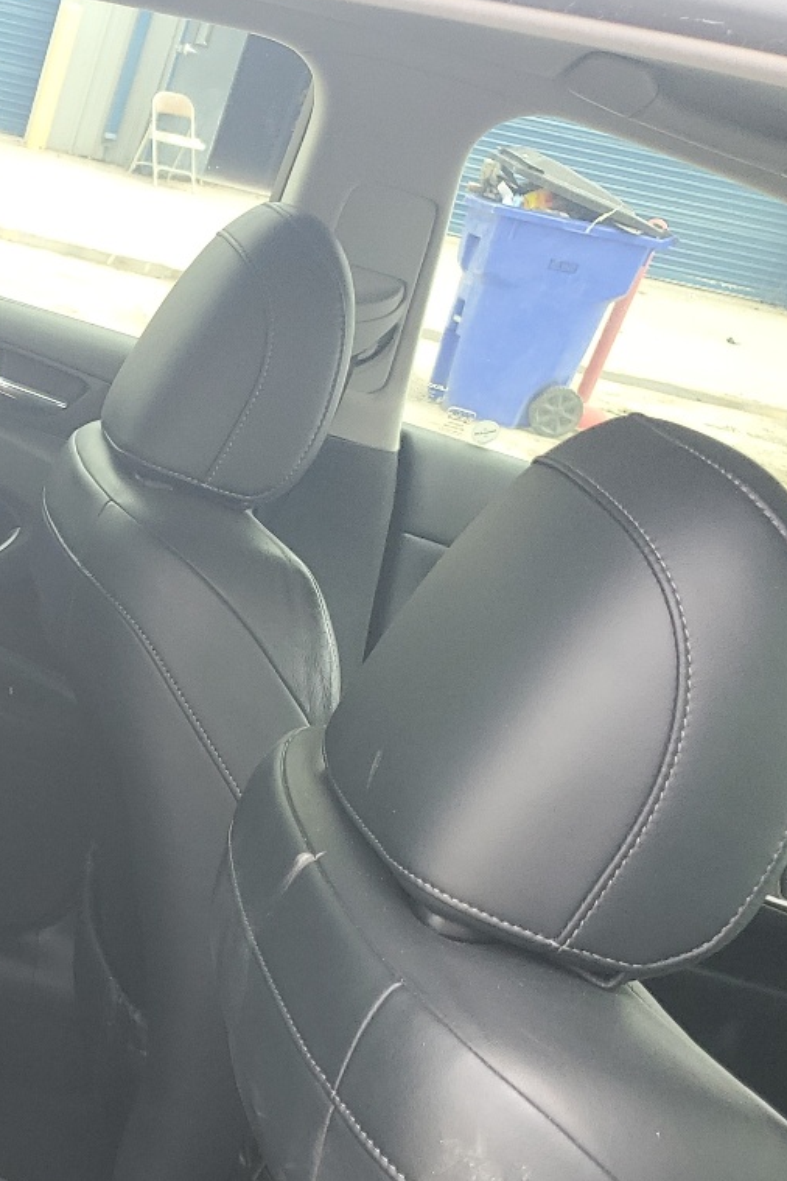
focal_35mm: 57
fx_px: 1869
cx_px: -369
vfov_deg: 34.3
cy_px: 888
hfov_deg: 20.6
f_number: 1.5
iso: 50
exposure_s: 1/303
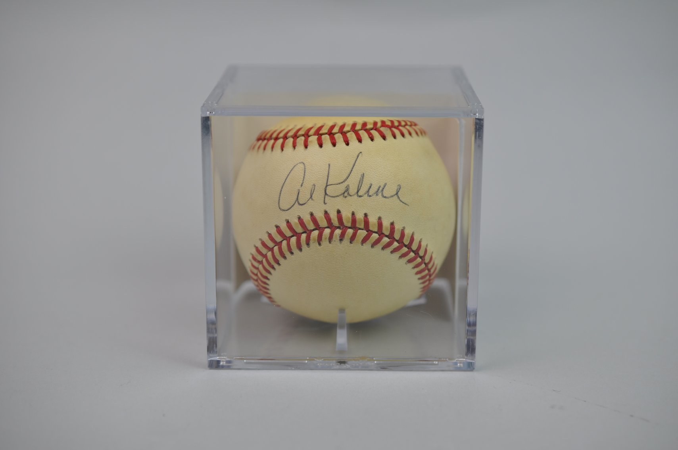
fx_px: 1129
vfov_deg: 22.6
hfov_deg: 33.4
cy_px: 225
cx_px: 339
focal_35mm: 60
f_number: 4
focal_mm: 40
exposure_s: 1/60
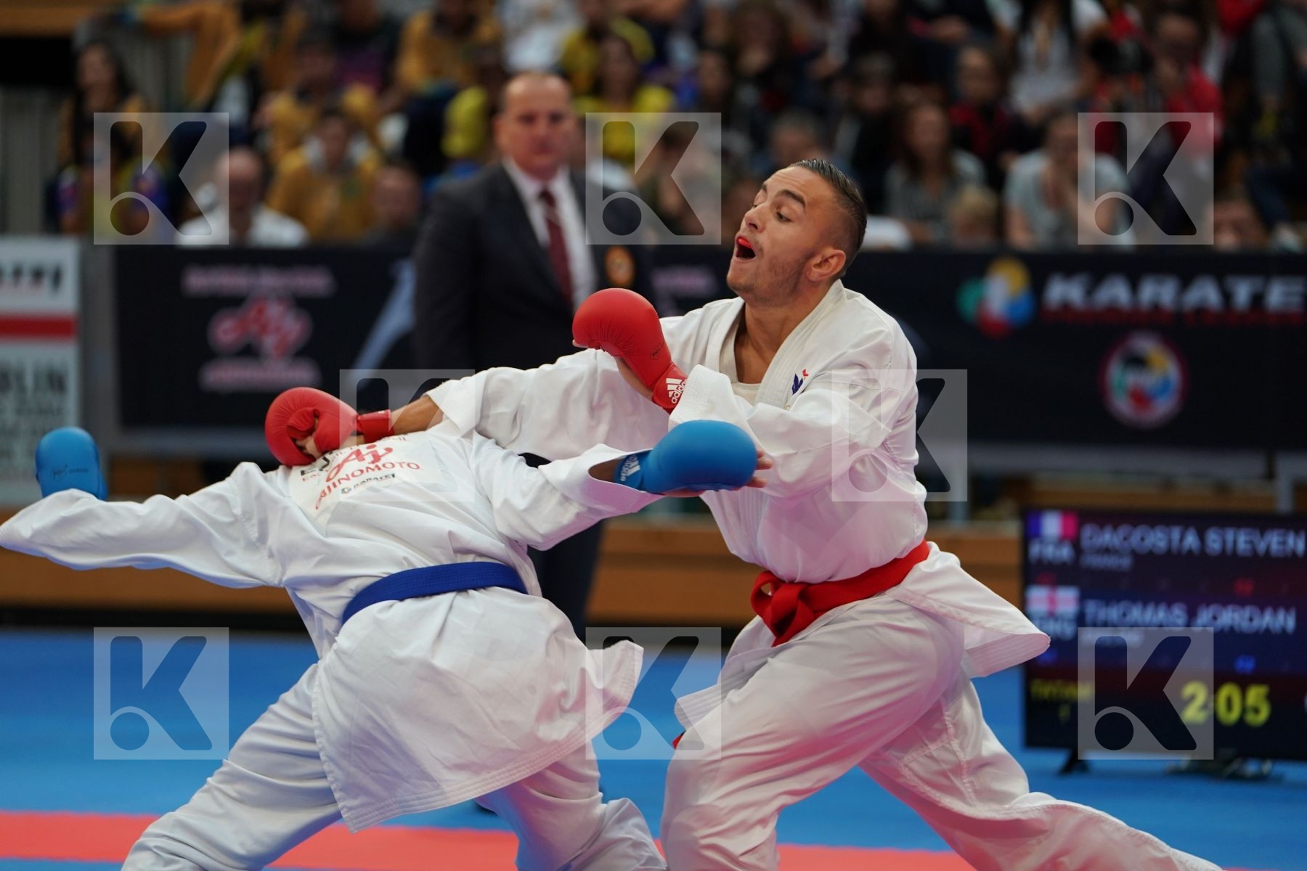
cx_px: 654
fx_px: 5772
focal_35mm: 159
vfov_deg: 8.6
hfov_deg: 12.9
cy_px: 436
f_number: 2.8
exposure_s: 1/1000
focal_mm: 159
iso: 1250
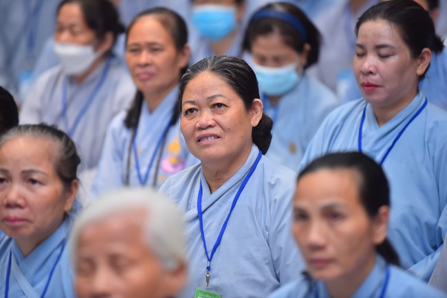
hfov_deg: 10.3
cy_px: 149
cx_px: 224
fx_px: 2483
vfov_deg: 6.9
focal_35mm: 200
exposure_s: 1/160
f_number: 2.8
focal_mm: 200
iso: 800
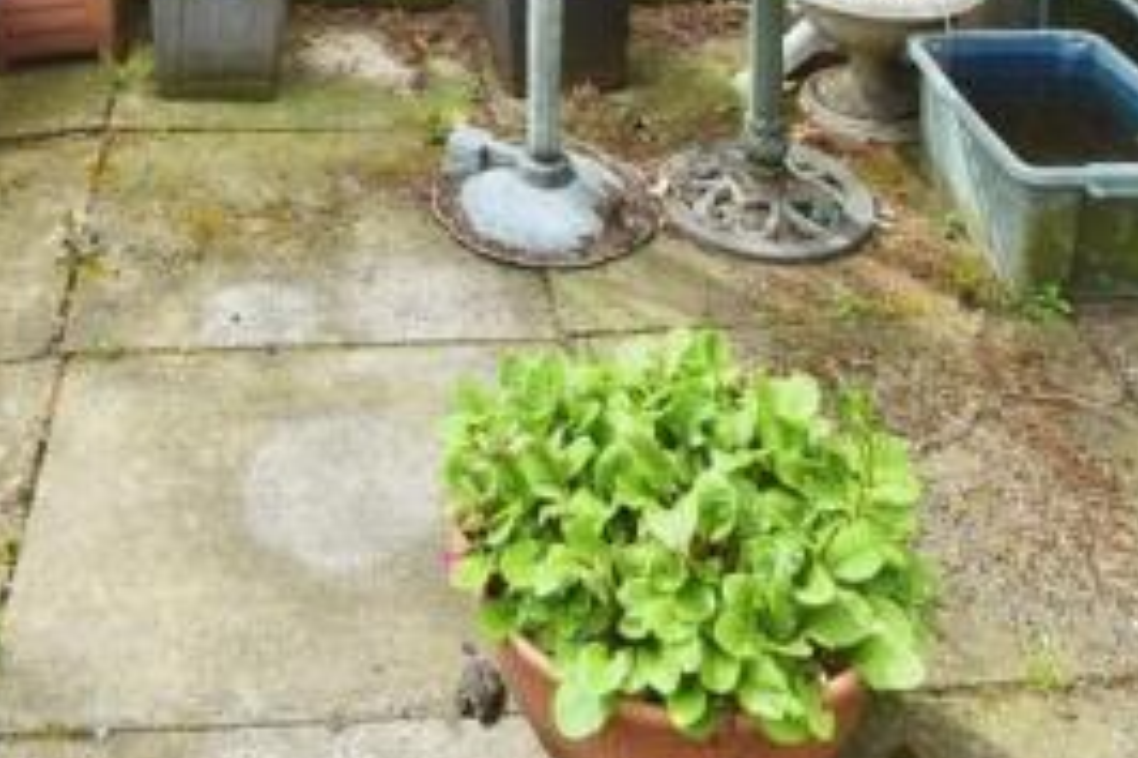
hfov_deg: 51.1
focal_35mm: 37
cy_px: 255
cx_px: 391
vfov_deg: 35.6
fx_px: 1169
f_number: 10
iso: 400
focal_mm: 10
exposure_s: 1/320
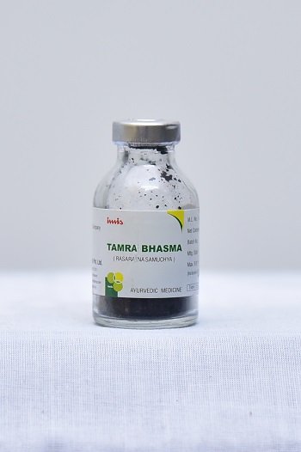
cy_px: 226
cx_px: 150
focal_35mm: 82
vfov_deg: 24.8
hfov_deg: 16.6
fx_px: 1030
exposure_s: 1/125
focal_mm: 82
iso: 1250
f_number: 4
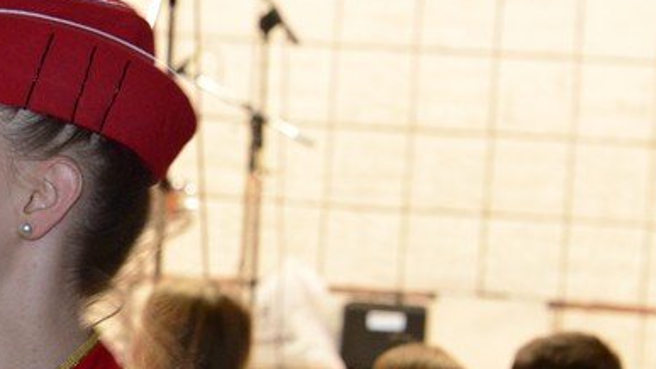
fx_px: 3637
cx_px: -2
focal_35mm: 209
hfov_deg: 10.2
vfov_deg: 5.8
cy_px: 222
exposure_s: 1/60
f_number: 8
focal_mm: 92
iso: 6400
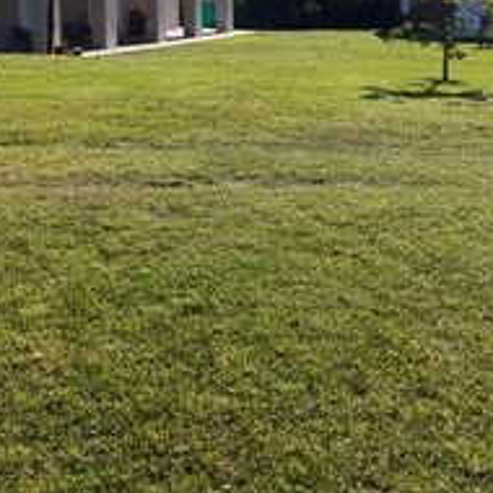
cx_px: 306
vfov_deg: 34.5
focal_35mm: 47
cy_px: 73
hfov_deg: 35.9
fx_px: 757
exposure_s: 1/900
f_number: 1.6
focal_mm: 6.14
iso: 50
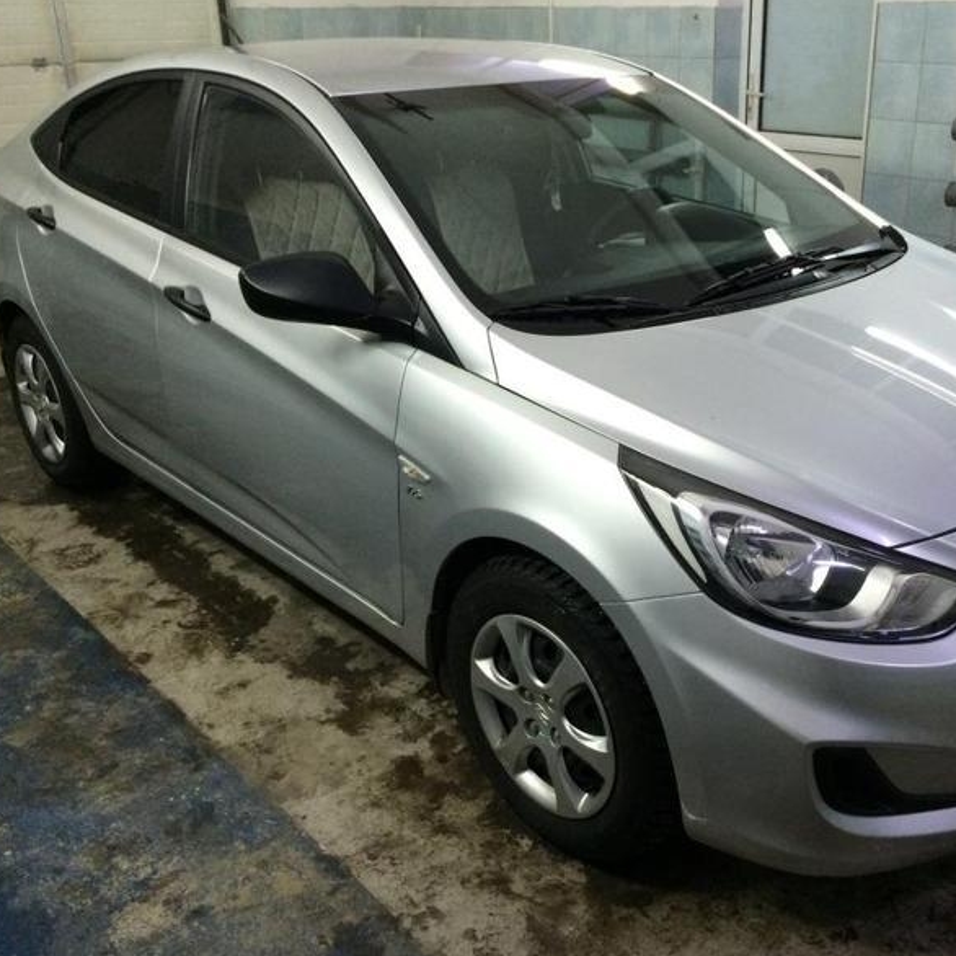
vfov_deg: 47.2
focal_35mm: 35
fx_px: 1094
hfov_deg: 46.8
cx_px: 604
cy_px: 480
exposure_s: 1/33
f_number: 2.2
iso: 320
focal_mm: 4.15
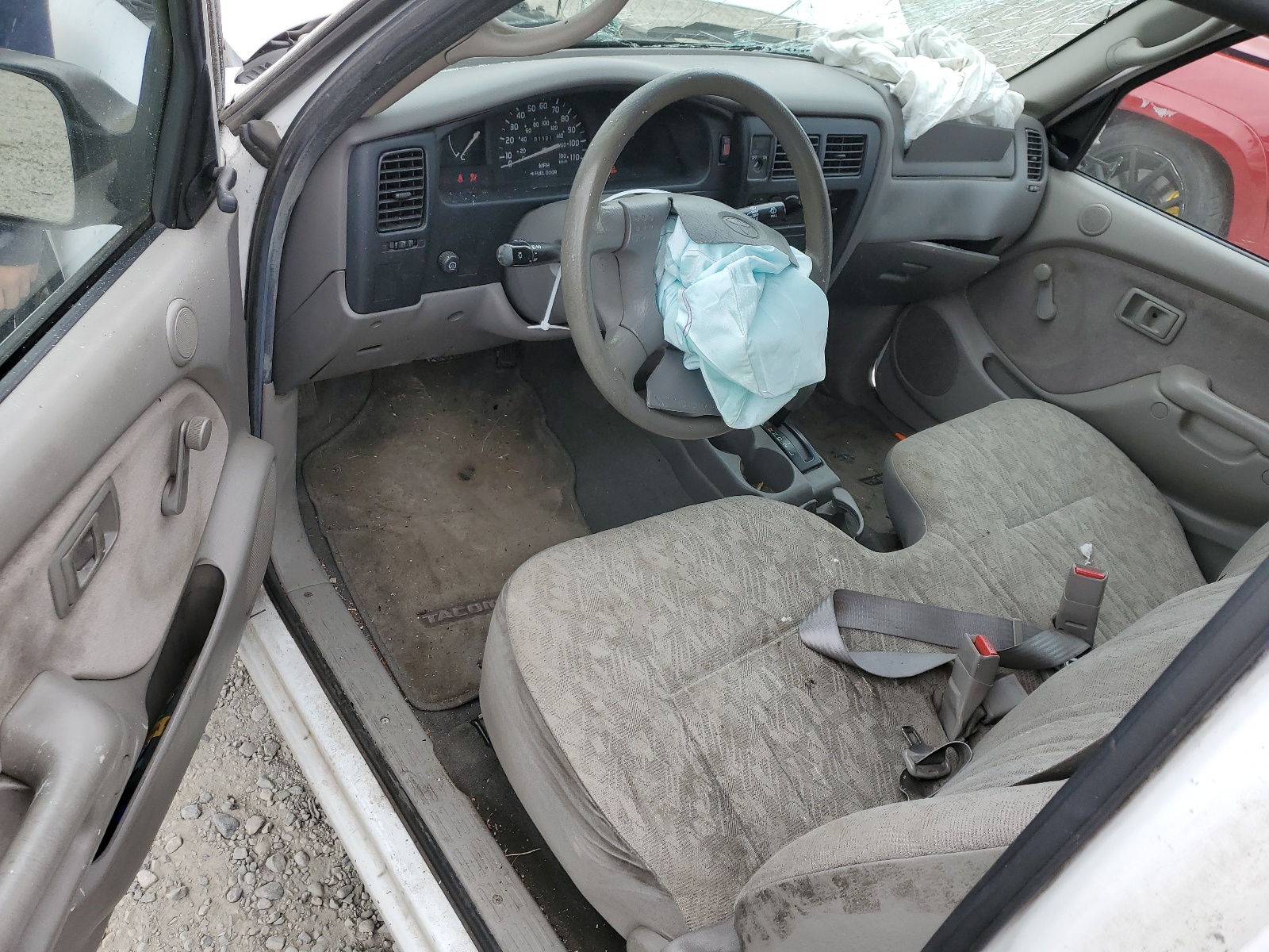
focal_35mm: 26
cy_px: 476
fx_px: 953
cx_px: 634
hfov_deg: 67.3
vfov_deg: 53.1
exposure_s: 1/625
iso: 50
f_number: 1.5
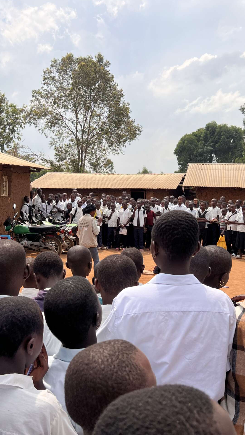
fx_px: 439
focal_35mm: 38
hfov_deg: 31.2
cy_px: 216
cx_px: 116
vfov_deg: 52.8
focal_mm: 5.7
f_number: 1.5
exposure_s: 1/4444
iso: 50
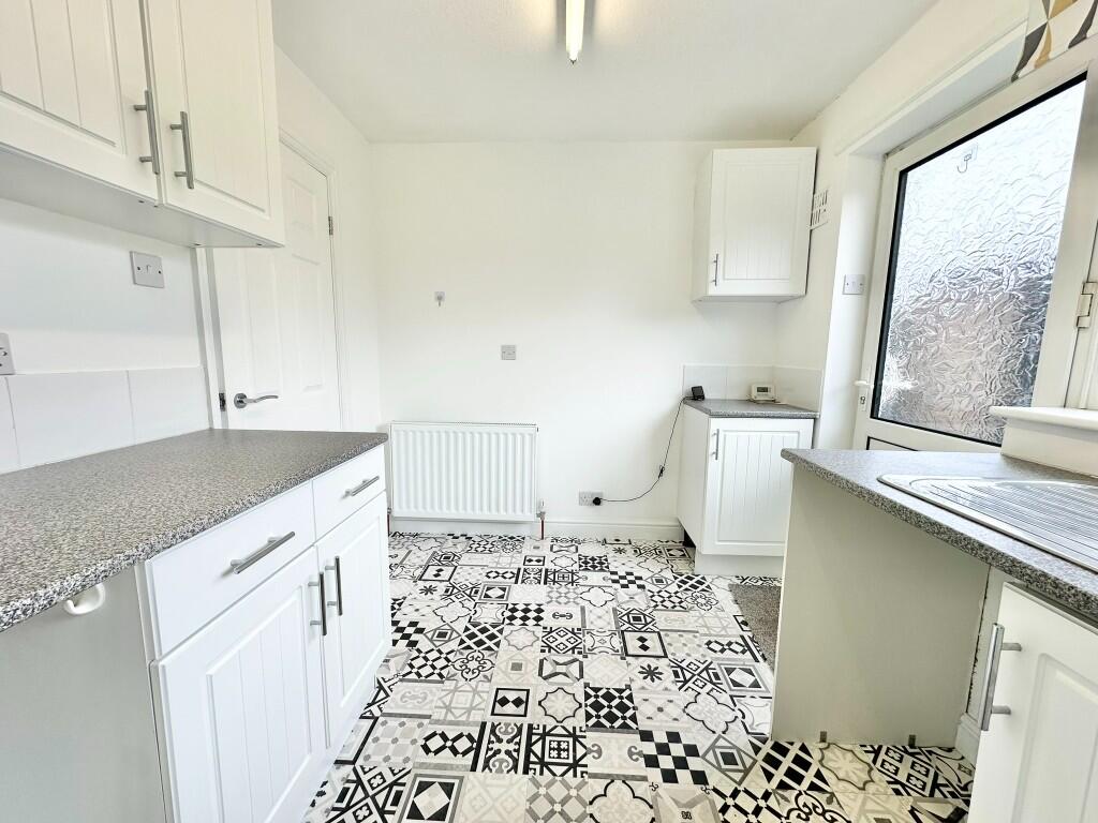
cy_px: 412
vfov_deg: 85.7
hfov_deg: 102.1
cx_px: 549
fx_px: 444
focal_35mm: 14
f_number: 2.2
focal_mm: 2.22
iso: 40
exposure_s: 1/117
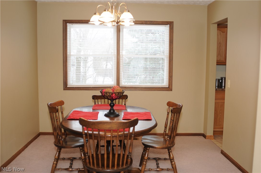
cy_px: 86
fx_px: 261
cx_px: 130
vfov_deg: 36.8
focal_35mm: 36
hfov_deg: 53.2
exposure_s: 1/80
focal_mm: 24
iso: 250
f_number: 2.8
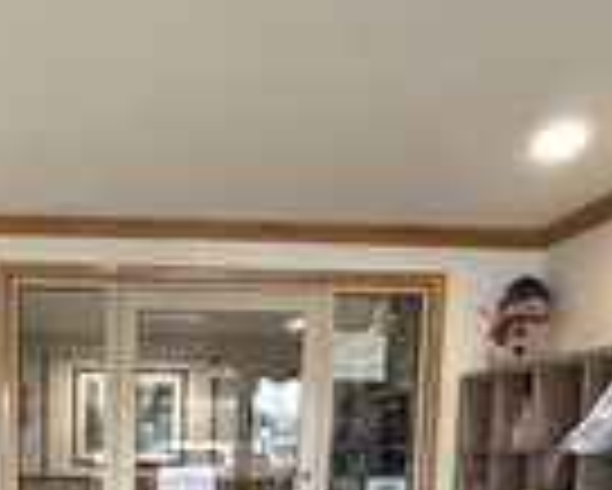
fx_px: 779
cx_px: 142
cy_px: 526
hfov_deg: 41.4
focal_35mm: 43
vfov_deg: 31.4
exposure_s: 1/120
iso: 250
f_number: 2.2
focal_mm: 2.22
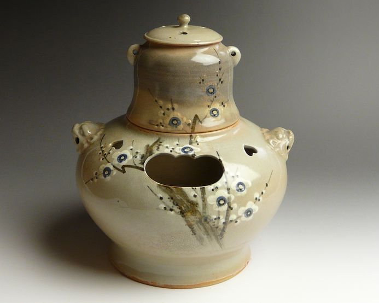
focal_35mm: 56
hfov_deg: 33.6
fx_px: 628
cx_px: 188
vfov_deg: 27.1
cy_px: 150
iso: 125
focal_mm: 5.5
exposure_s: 1/40
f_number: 2.8
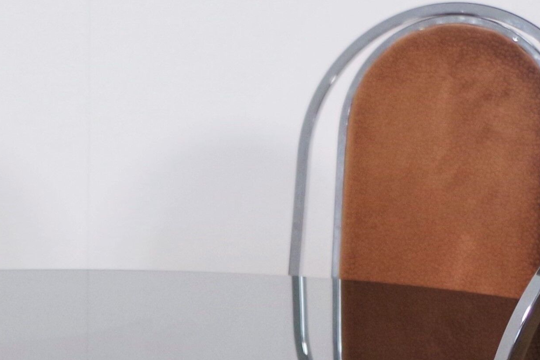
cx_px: 21
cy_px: 681
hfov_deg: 9.3
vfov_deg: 6.1
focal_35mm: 219
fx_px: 3285
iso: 400
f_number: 4
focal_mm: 30.63
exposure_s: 1/60
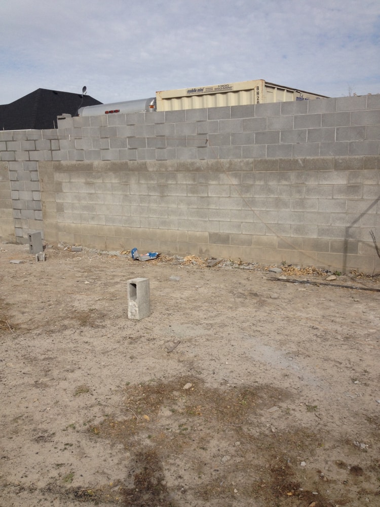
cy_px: 254
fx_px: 512
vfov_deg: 52.6
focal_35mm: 35
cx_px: 190
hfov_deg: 40.7
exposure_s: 1/2309
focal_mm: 4.28
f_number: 2.4
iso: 50
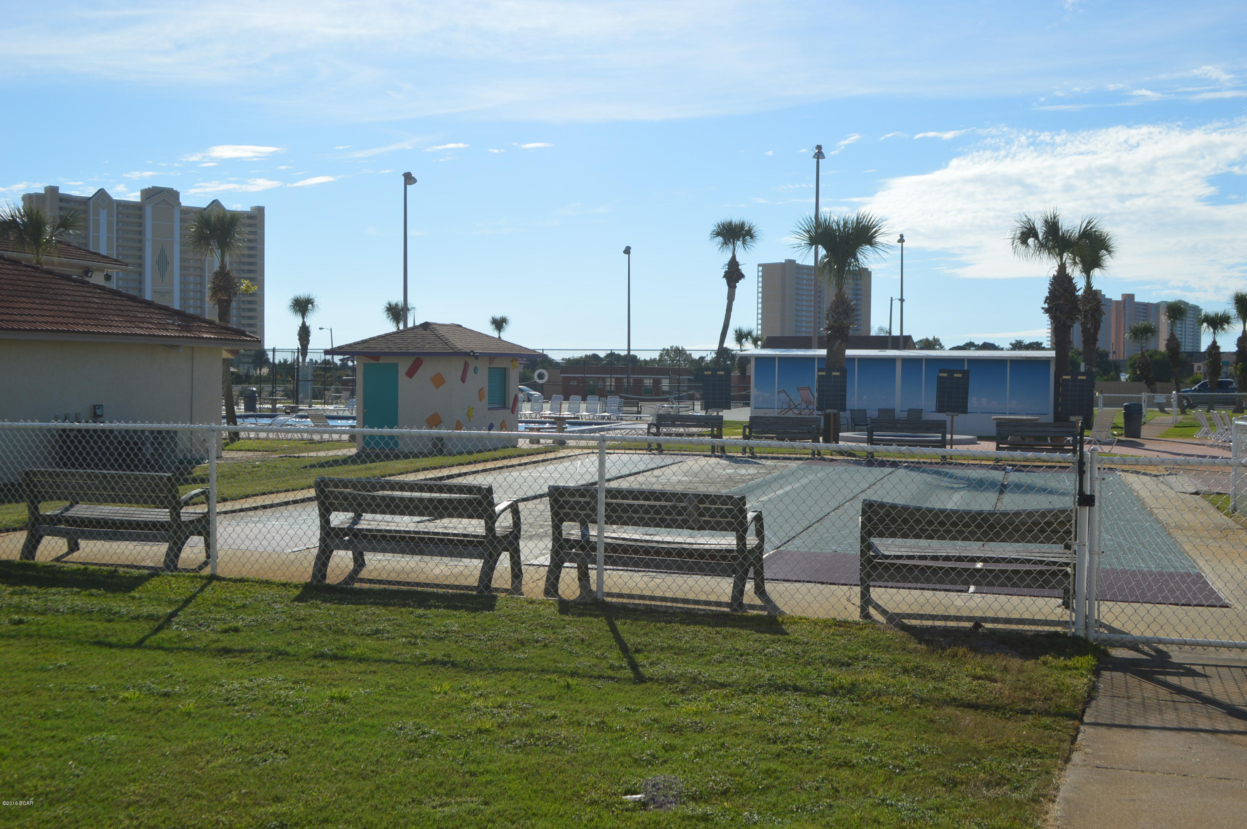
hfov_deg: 53.2
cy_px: 414
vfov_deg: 36.8
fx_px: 1246
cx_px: 624
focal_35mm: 36
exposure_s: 1/320
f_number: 9
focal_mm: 24
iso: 100
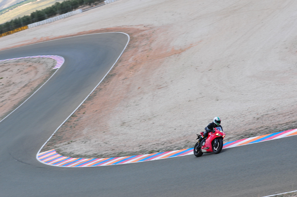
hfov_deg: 11.4
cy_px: 98
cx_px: 148
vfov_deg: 7.6
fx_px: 1483
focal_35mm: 180
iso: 200
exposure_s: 1/200
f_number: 8
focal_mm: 120
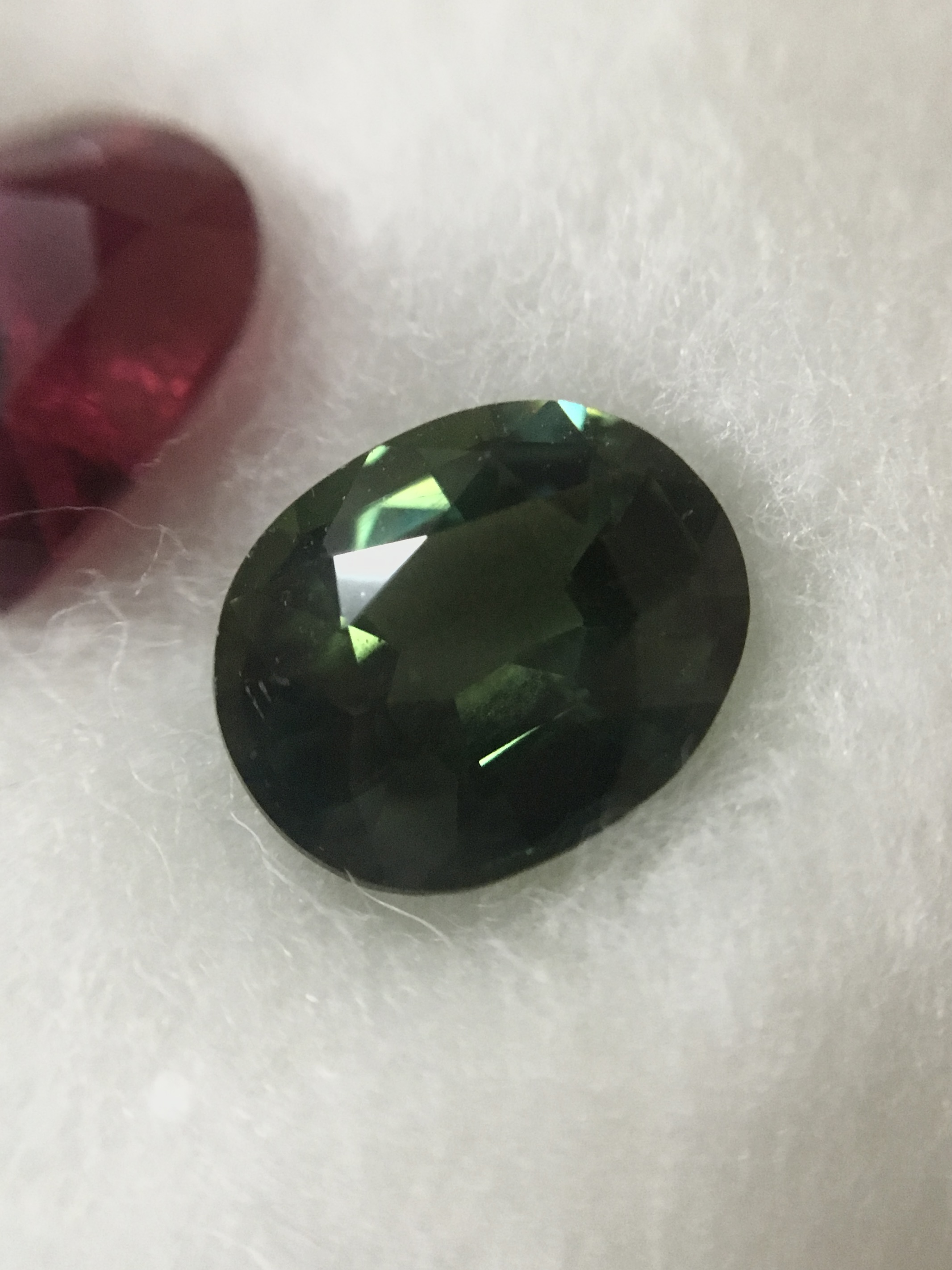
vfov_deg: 61.7
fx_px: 1063
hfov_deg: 48.2
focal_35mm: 29
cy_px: 635
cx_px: 476
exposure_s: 1/25
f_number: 2.2
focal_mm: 4.15
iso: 200
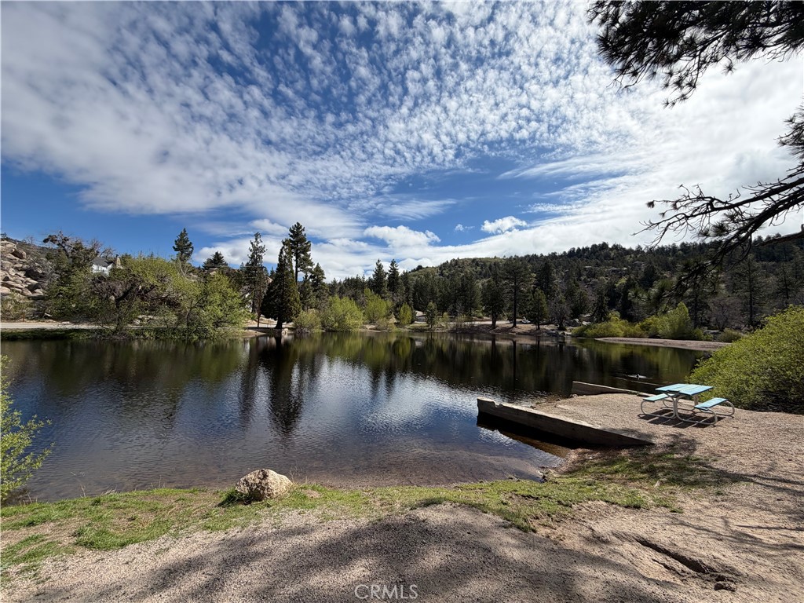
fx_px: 325
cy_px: 302
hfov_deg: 102.1
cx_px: 402
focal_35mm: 14
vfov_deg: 85.7
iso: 25
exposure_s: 1/1534
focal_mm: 2.22
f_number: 2.2
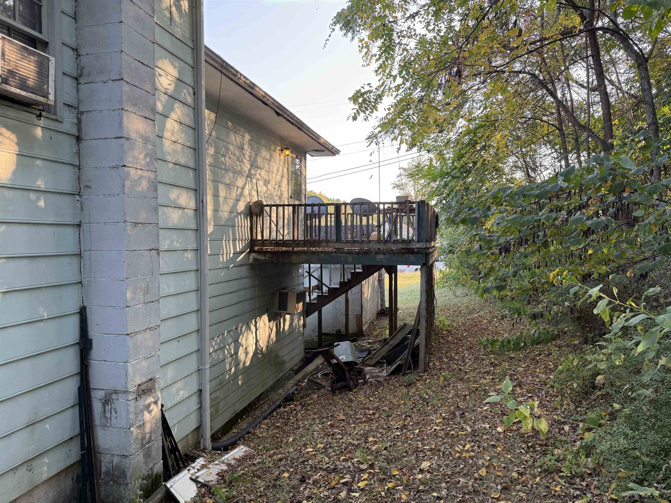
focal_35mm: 24
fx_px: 465
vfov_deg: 56.8
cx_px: 336
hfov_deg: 71.6
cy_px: 252
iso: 50
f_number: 1.78
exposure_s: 1/121
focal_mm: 6.76
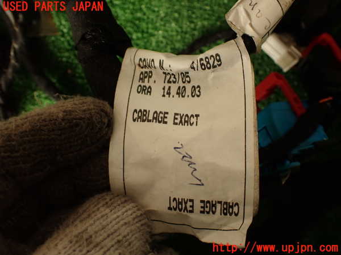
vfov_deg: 46.8
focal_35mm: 30
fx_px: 296
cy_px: 128
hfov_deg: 60.0
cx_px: 170
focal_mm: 5.4
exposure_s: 1/50
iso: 200
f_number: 2.3
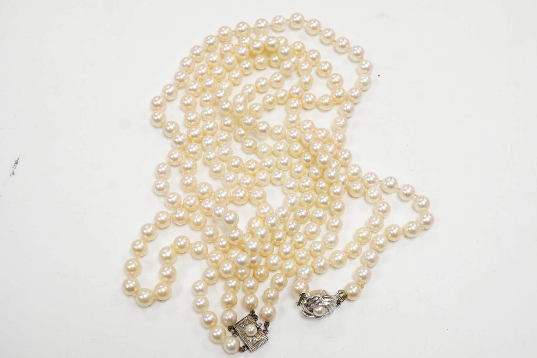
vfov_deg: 28.1
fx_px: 716
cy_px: 185
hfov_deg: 41.1
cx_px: 266
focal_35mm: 48
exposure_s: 1/125
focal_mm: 30
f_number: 11
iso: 1250
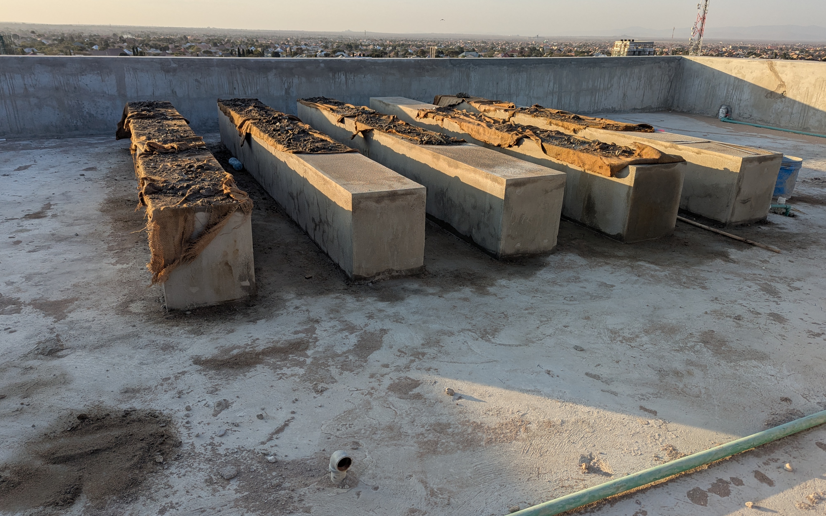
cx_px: 418
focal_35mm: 26
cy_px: 264
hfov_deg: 70.4
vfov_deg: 47.6
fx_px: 585
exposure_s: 1/781
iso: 28
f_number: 1.85
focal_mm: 6.81
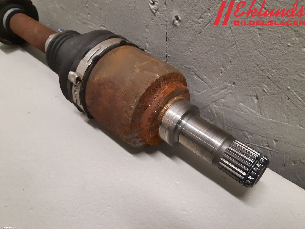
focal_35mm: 26
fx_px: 229
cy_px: 114
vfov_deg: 53.1
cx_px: 152
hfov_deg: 67.3
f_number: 1.7
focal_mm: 3.93
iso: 320
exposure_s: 1/50
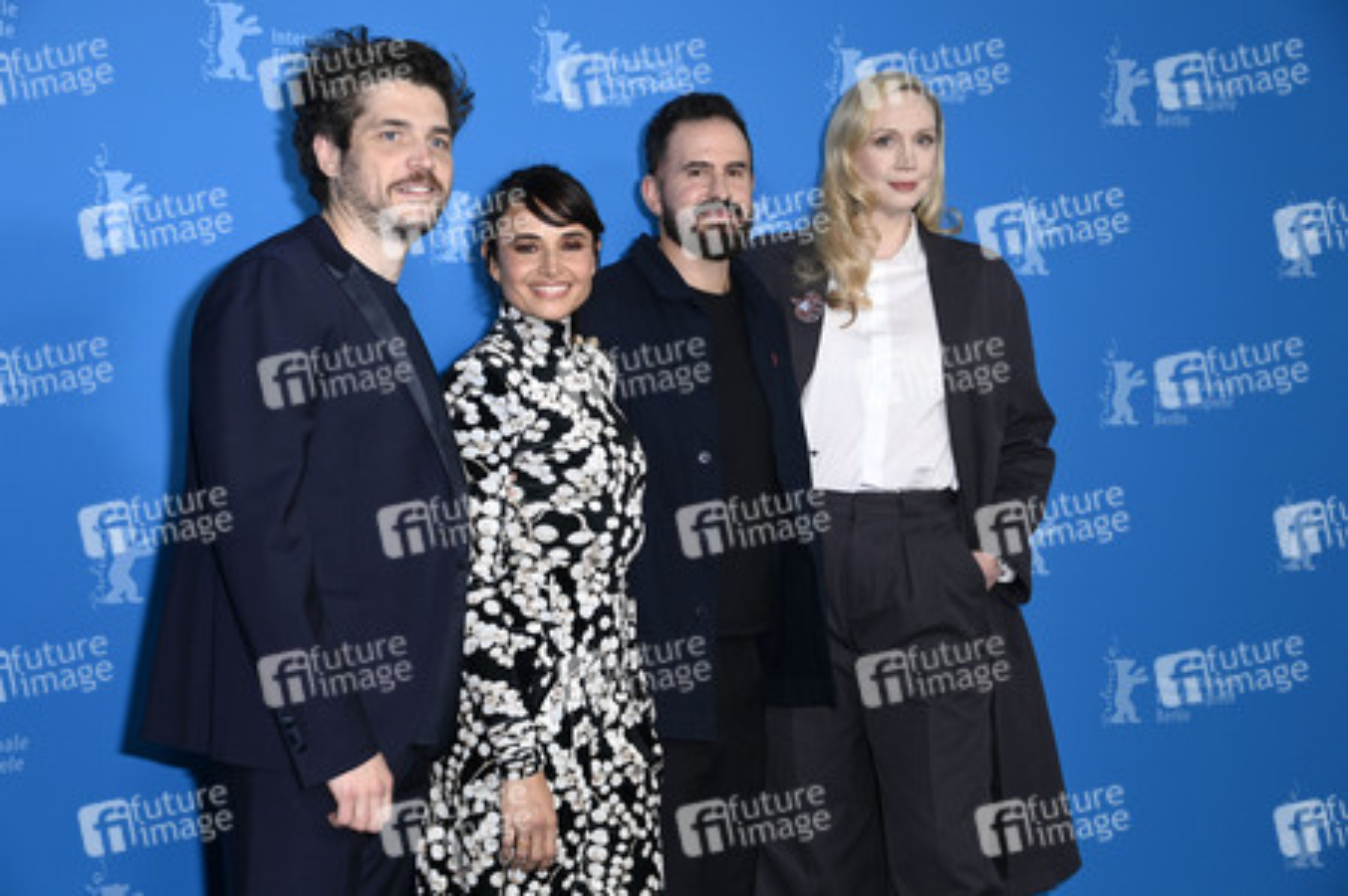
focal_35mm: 65
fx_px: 2432
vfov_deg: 20.9
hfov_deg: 31.0
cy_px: 448
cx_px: 674
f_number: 5.6
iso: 1000
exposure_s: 1/250
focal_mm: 65
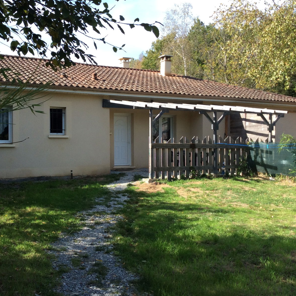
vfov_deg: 43.9
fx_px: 368
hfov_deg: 43.2
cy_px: 148
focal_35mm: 38
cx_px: 98
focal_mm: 3.3
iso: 32
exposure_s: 1/454
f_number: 2.4
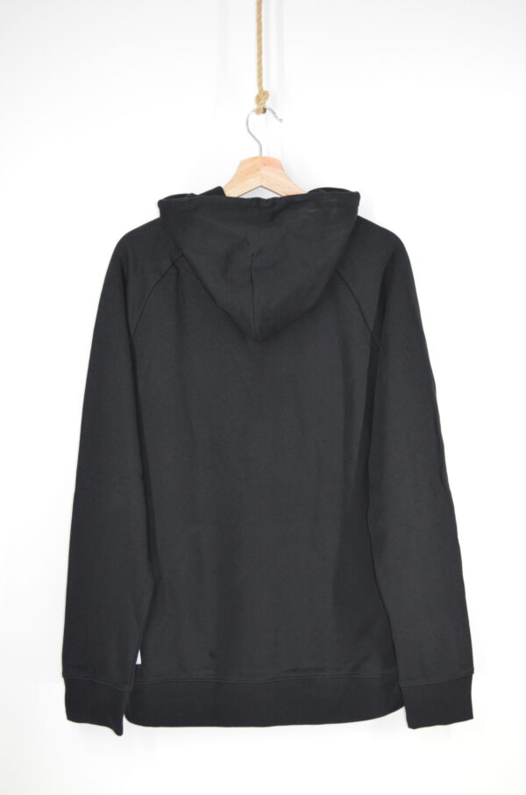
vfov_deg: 37.9
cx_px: 263
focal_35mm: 52
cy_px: 398
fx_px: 1156
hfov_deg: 25.6
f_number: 5
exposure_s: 1/125
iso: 720
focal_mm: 35
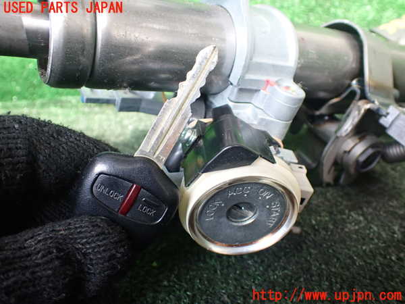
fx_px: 351
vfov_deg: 46.8
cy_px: 152
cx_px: 202
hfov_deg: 60.0
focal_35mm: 30
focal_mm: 5.4
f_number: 2.3
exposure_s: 1/125
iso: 250
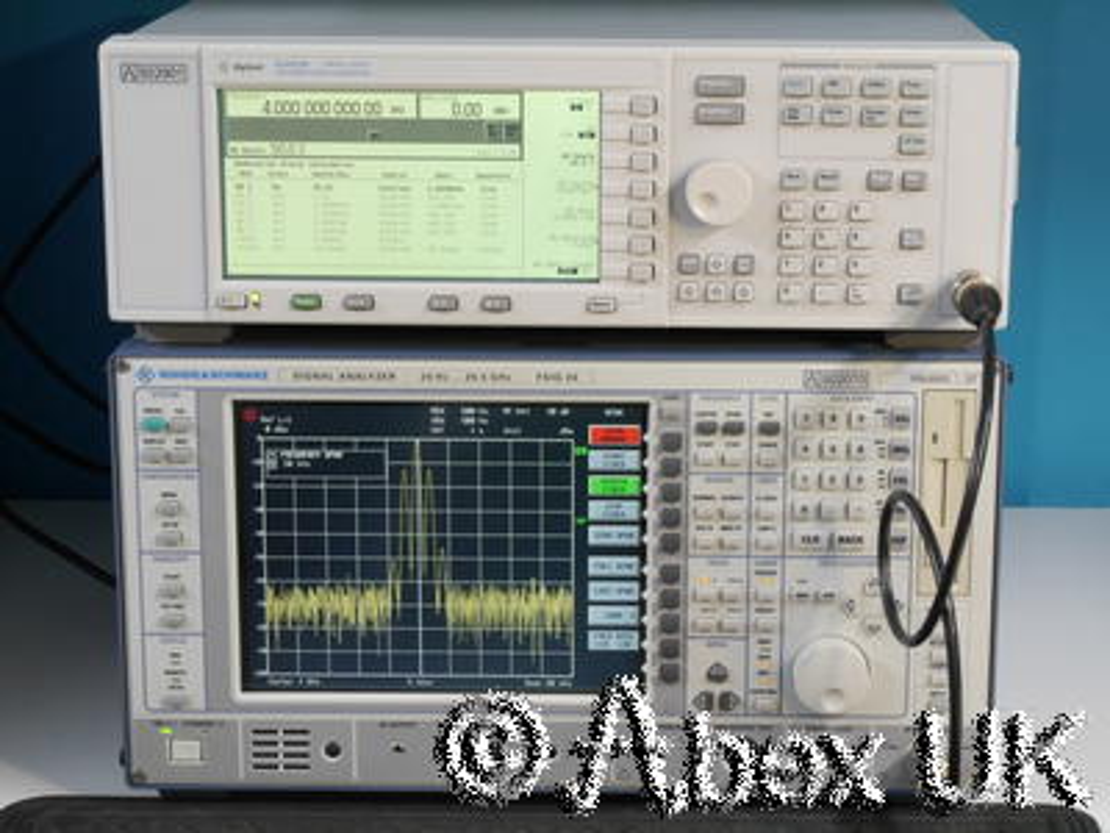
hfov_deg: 24.4
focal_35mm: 80
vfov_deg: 18.4
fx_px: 2565
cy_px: 416
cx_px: 555
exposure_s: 1/1.3
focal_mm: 40
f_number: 22
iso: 800
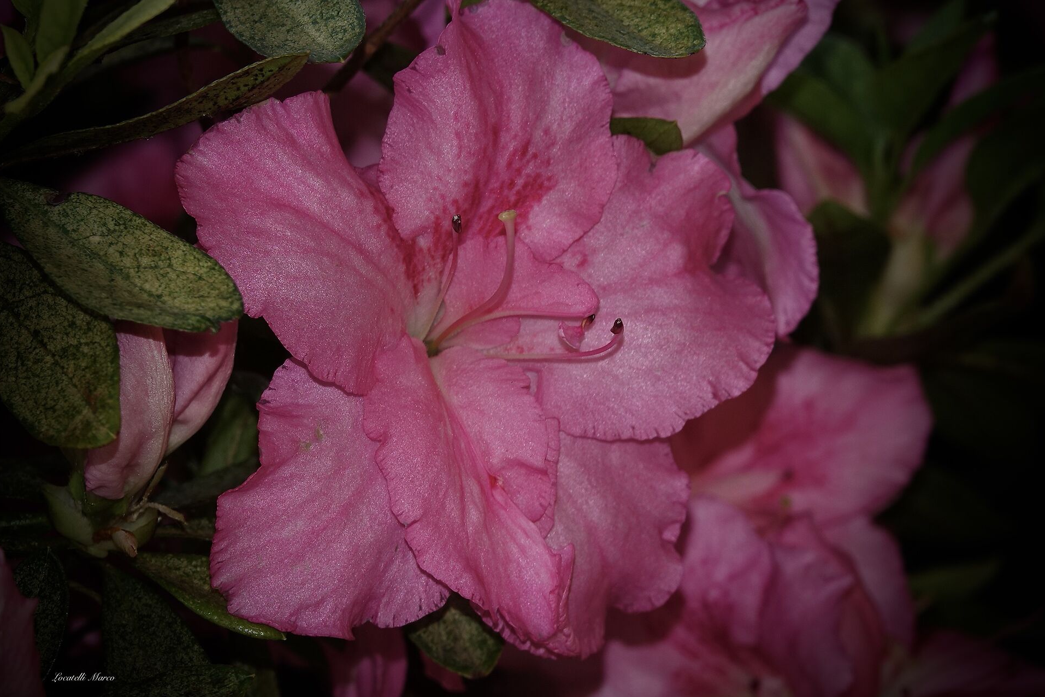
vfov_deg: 3.0
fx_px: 13147
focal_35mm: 453
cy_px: 324
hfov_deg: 4.6
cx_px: 510
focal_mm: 132.24
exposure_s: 1/100
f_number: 6.3
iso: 100
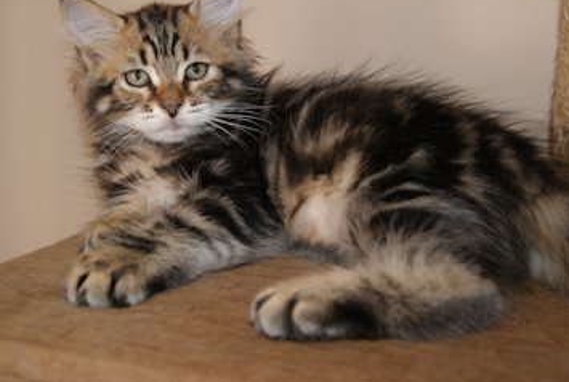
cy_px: 170
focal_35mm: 44
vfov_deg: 30.6
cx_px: 269
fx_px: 697
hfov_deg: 44.4
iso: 400
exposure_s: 1/60
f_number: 5.6
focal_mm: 26
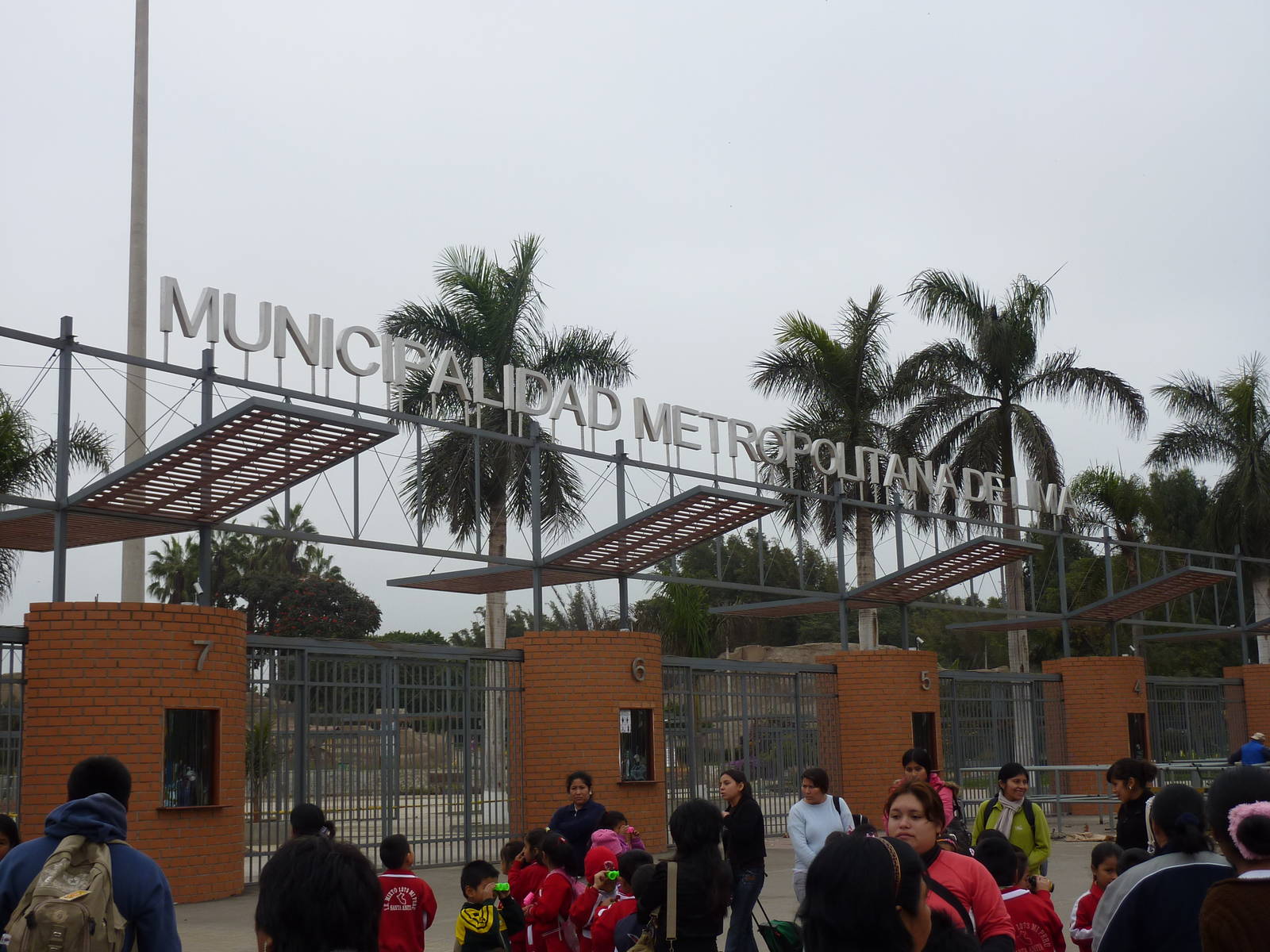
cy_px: 476
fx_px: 1761
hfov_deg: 39.7
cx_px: 635
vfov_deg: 30.3
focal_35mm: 48
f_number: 4
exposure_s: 1/400
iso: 80
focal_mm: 7.9
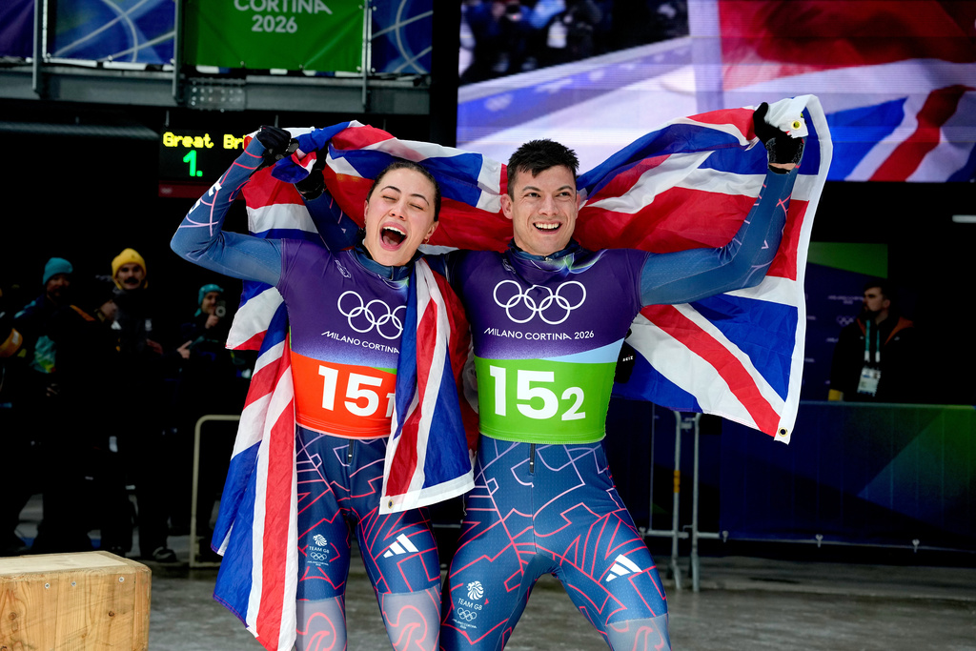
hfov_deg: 40.3
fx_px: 1329
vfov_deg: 27.5
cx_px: 488
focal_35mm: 49
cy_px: 326
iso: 1000
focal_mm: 49
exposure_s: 1/800
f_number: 4.5
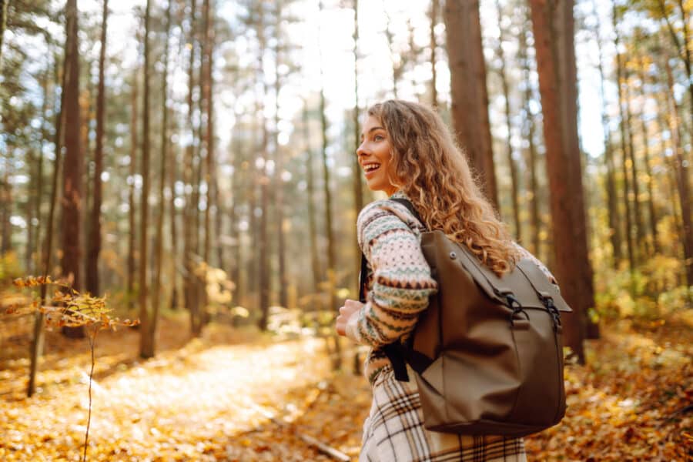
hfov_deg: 54.4
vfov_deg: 37.9
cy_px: 231
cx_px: 346
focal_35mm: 35
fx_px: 674
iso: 200
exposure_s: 1/1250
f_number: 1.4
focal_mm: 35
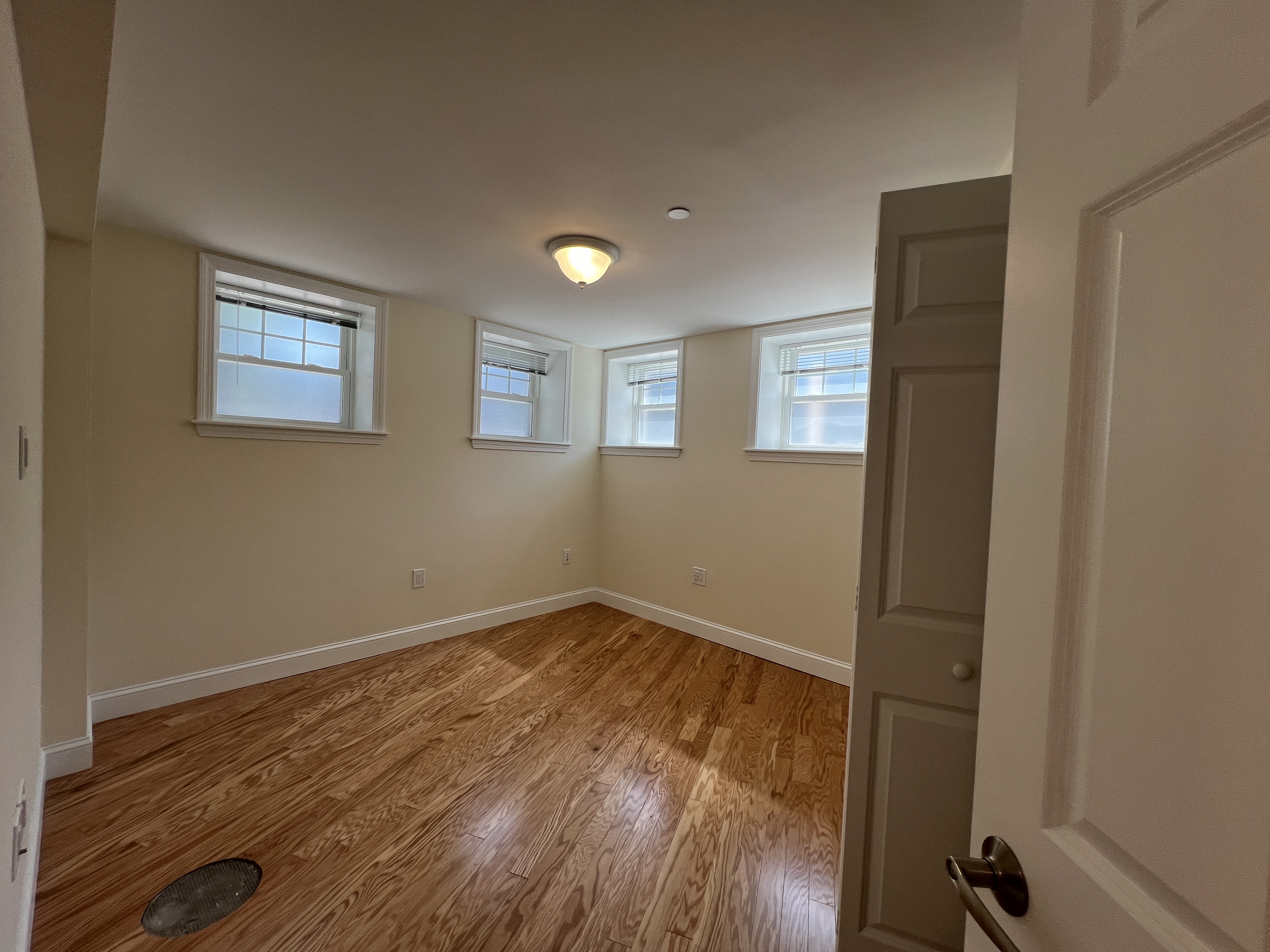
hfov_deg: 106.2
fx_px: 477
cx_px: 635
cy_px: 476
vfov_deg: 89.9
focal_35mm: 13
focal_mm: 1.57
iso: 32
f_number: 1.8
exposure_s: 1/120
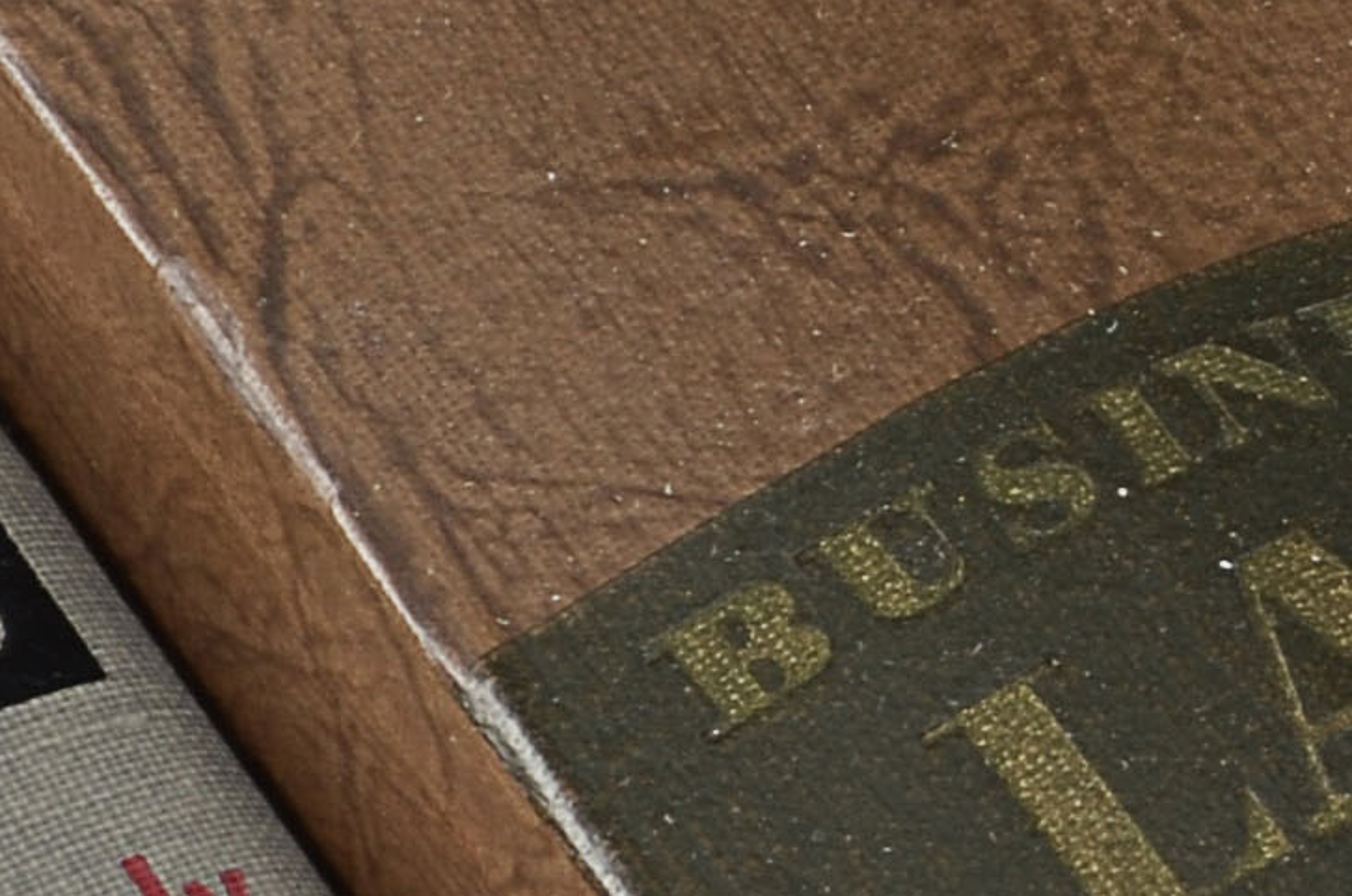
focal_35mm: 326
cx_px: 3008
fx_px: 12219
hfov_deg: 6.1
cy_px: 564
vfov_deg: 4.2
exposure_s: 1/80
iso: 100
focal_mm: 32
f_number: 10
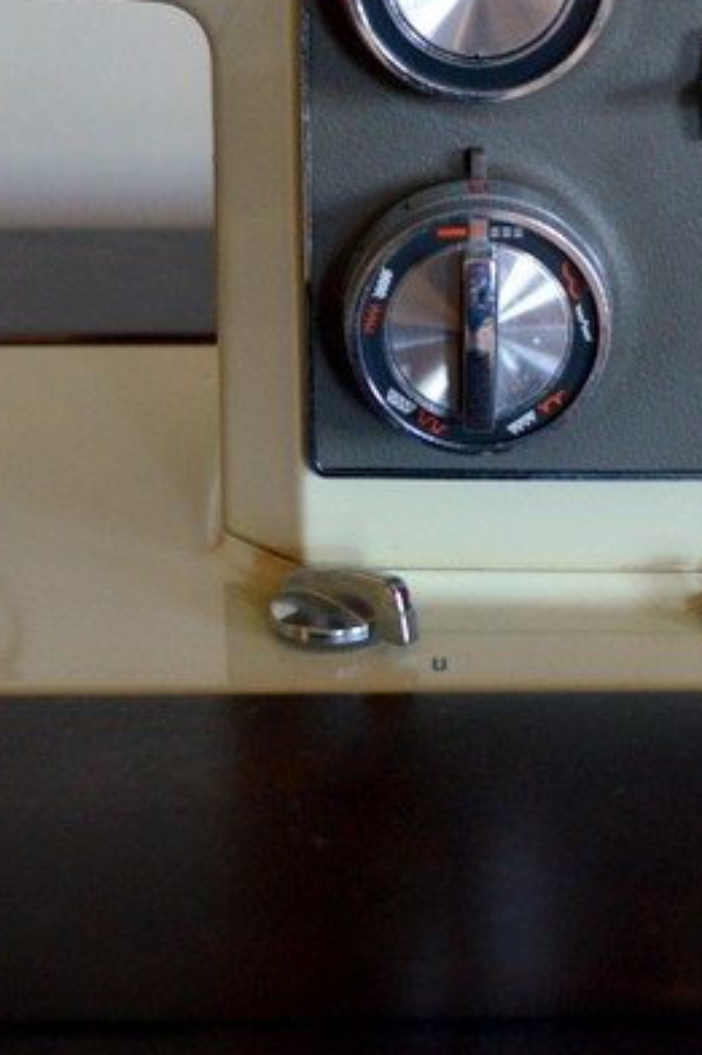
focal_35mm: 75
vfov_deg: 26.4
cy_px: 172
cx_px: 465
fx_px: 2196
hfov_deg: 18.1
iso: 800
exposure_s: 1/15
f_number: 4.5
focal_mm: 28
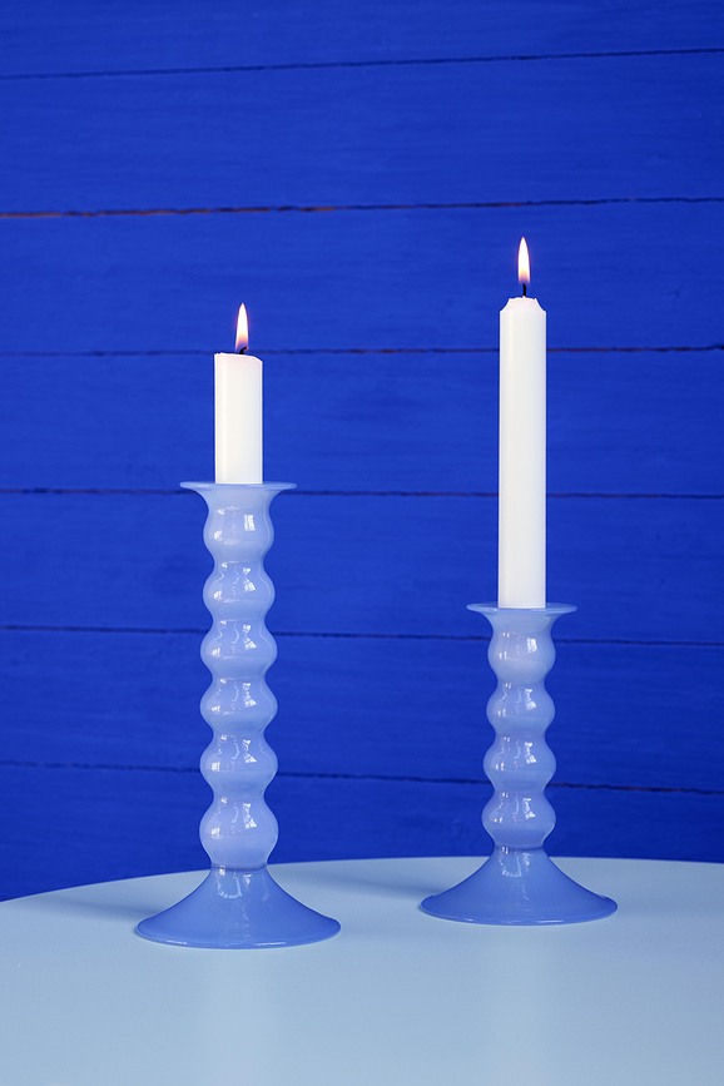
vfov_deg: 23.9
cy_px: 543
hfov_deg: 16.1
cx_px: 362
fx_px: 2564
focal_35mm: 85
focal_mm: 85
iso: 200
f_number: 8
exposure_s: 1/60
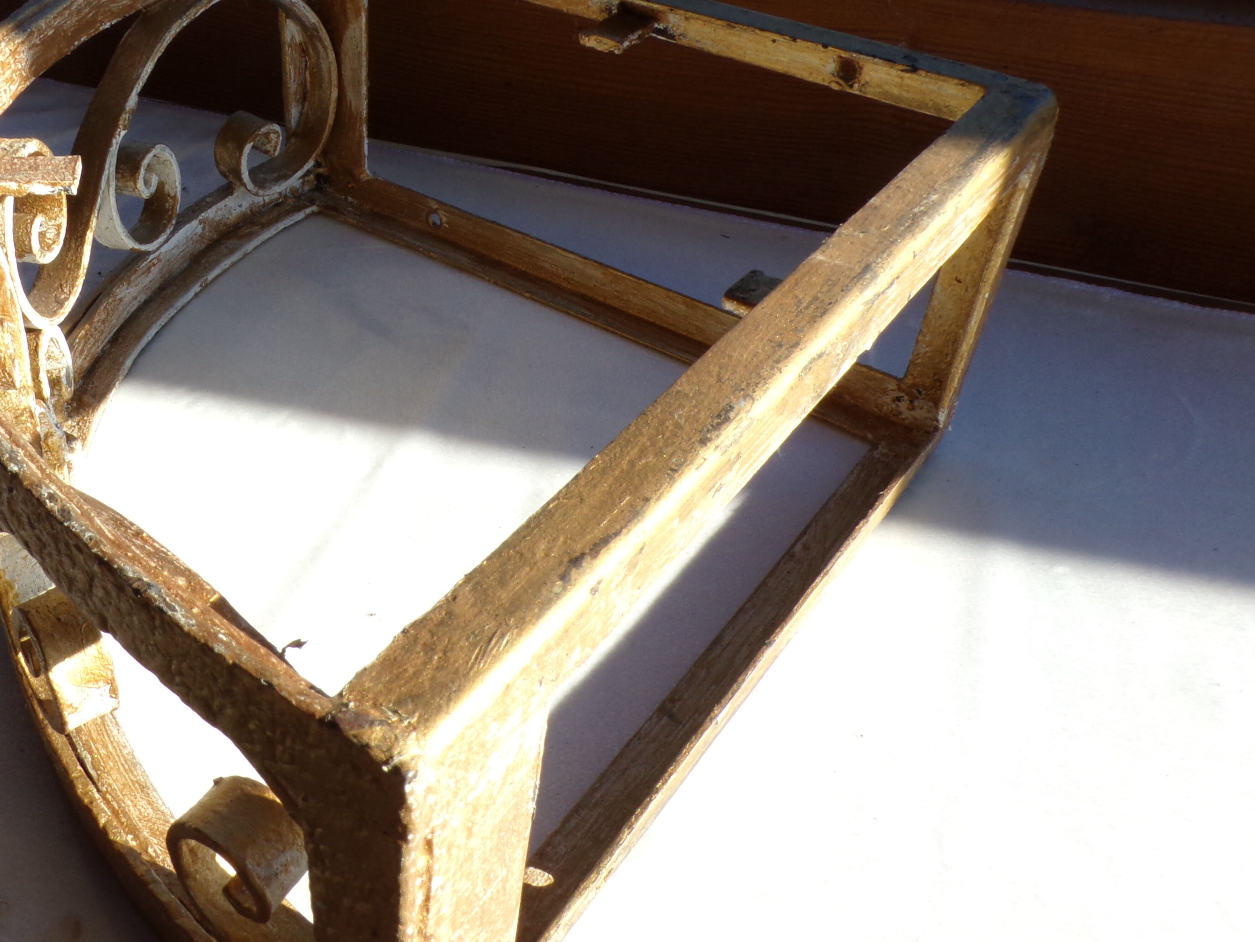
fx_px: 1269
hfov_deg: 51.9
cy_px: 427
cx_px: 450
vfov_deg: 40.7
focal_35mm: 35
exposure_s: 1/60
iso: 80
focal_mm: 4.3
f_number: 8
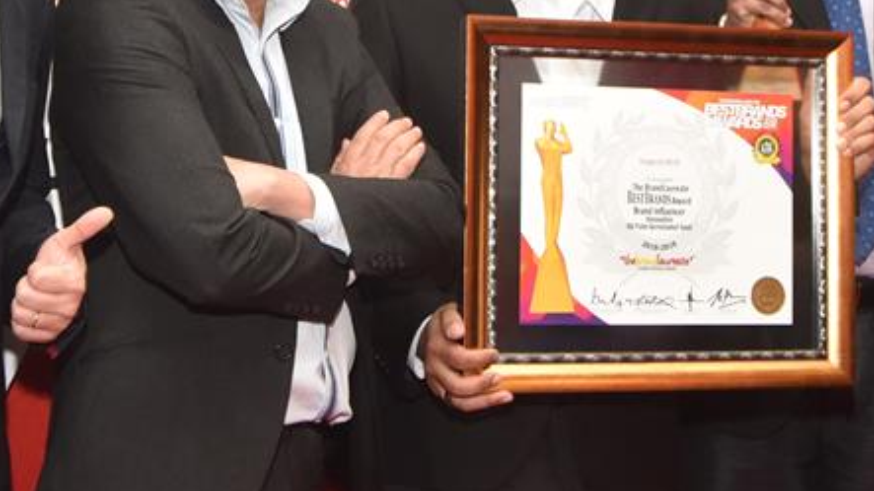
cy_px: 83
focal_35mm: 92
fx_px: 2132
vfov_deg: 13.1
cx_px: 408
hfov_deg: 23.2
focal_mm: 24
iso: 1600
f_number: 6.3
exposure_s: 1/160
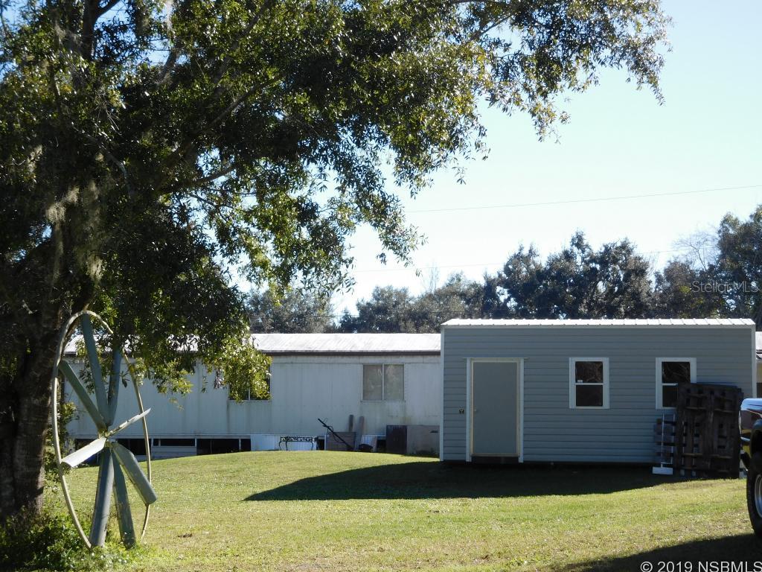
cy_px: 286
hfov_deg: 27.8
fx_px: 1541
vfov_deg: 21.0
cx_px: 381
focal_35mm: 70
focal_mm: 12.5
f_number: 4.5
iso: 125
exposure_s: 1/400
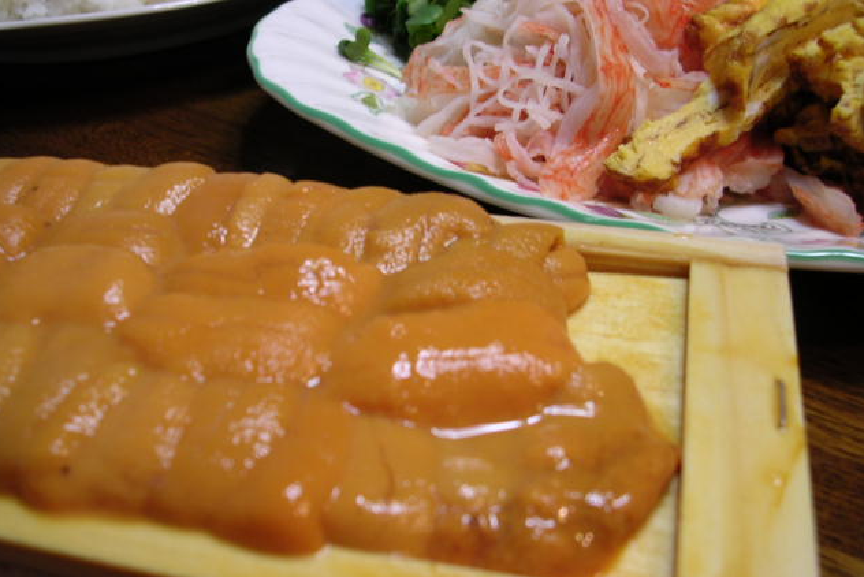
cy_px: 273
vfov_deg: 33.4
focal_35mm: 40
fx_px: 960
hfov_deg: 48.4
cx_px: 431
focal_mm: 5.8
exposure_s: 1/10.2
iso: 100
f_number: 2.8
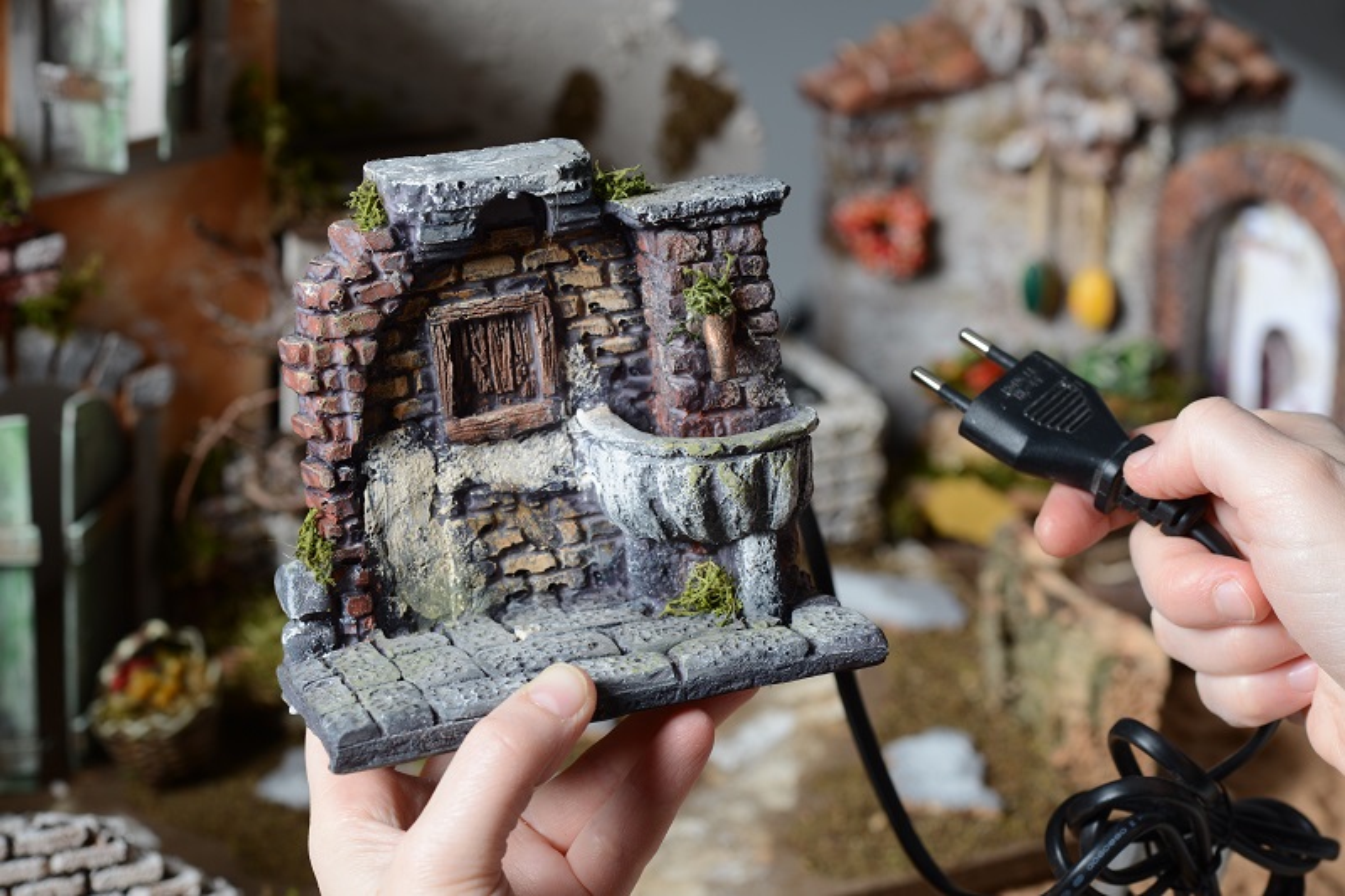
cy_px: 448
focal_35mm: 105
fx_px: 3922
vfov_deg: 13.0
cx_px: 672
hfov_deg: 19.5
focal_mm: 105
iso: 200
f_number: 9
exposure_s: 1/125
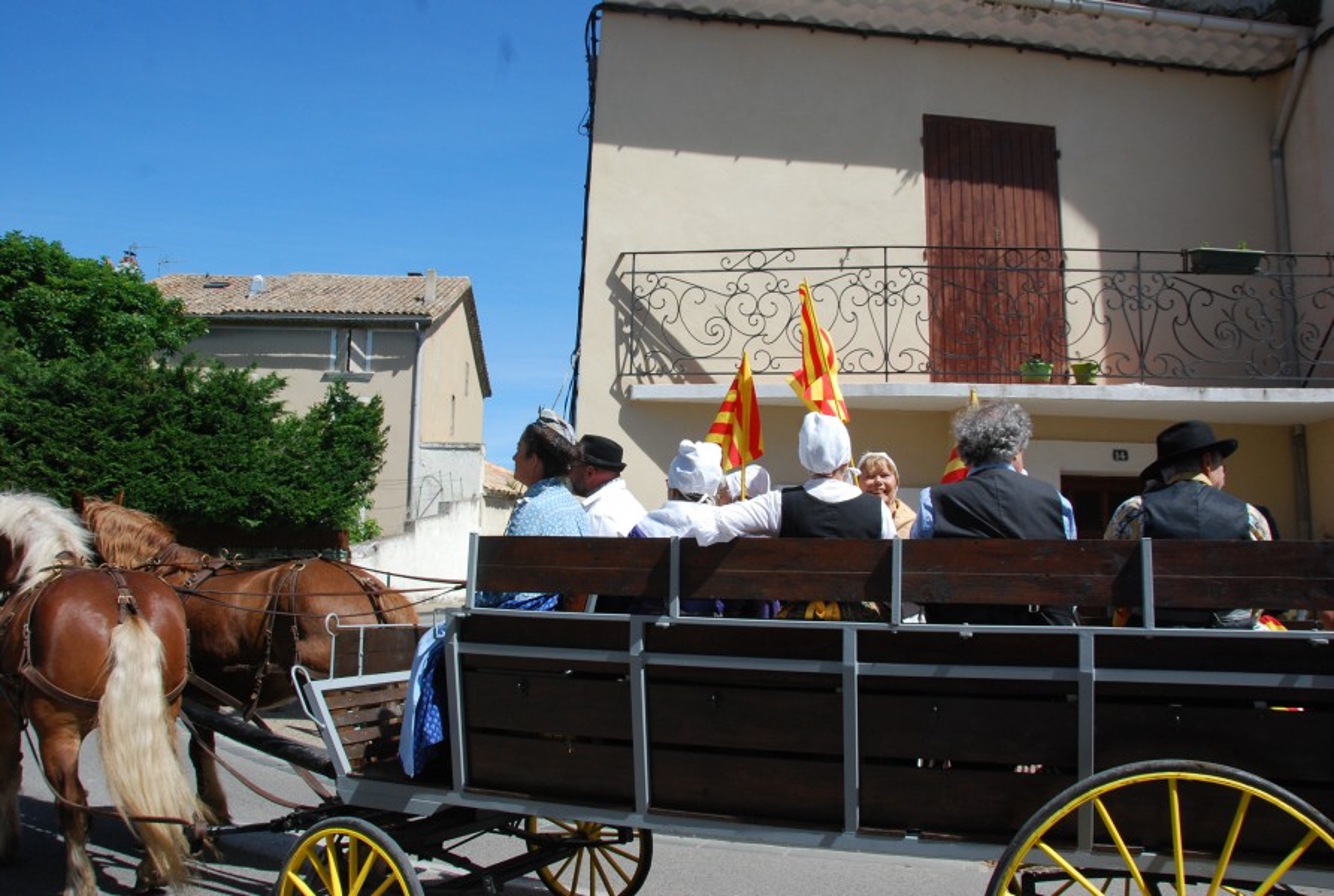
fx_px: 1003
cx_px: 667
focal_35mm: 27
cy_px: 448
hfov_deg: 67.3
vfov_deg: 48.2
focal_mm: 18
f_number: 11
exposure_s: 1/500
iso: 400
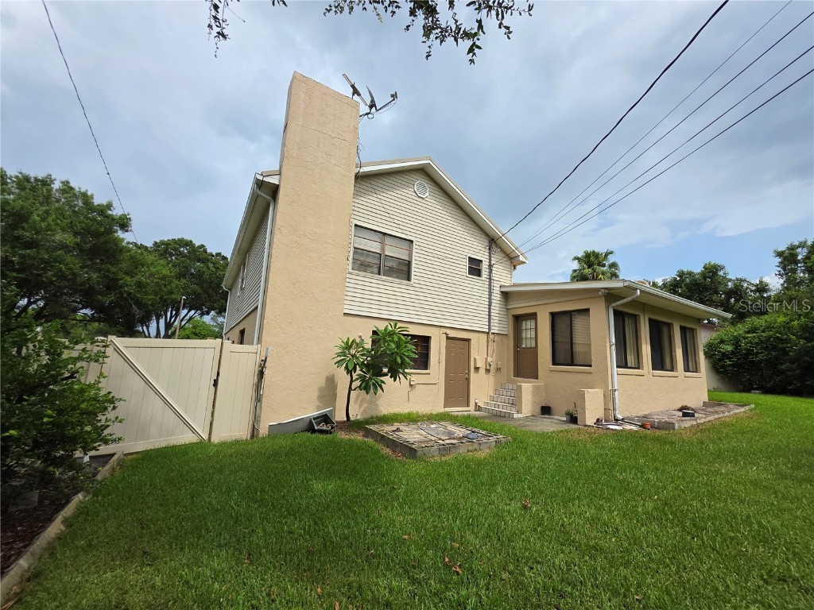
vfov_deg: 89.9
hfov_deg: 106.2
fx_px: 306
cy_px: 305
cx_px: 407
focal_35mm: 13
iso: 40
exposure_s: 1/1399
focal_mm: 2.2
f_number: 1.9
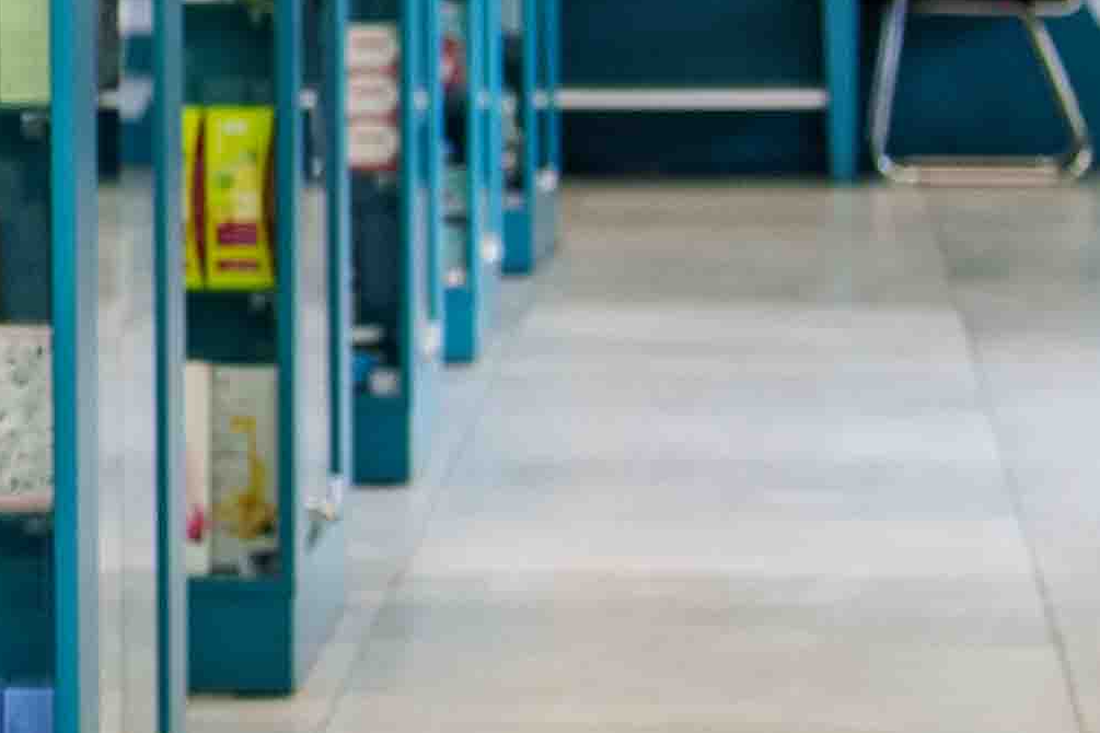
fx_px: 7333
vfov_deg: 5.7
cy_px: -81
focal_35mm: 240
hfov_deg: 8.2
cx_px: -927
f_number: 4
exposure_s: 1/160
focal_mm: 35
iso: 250
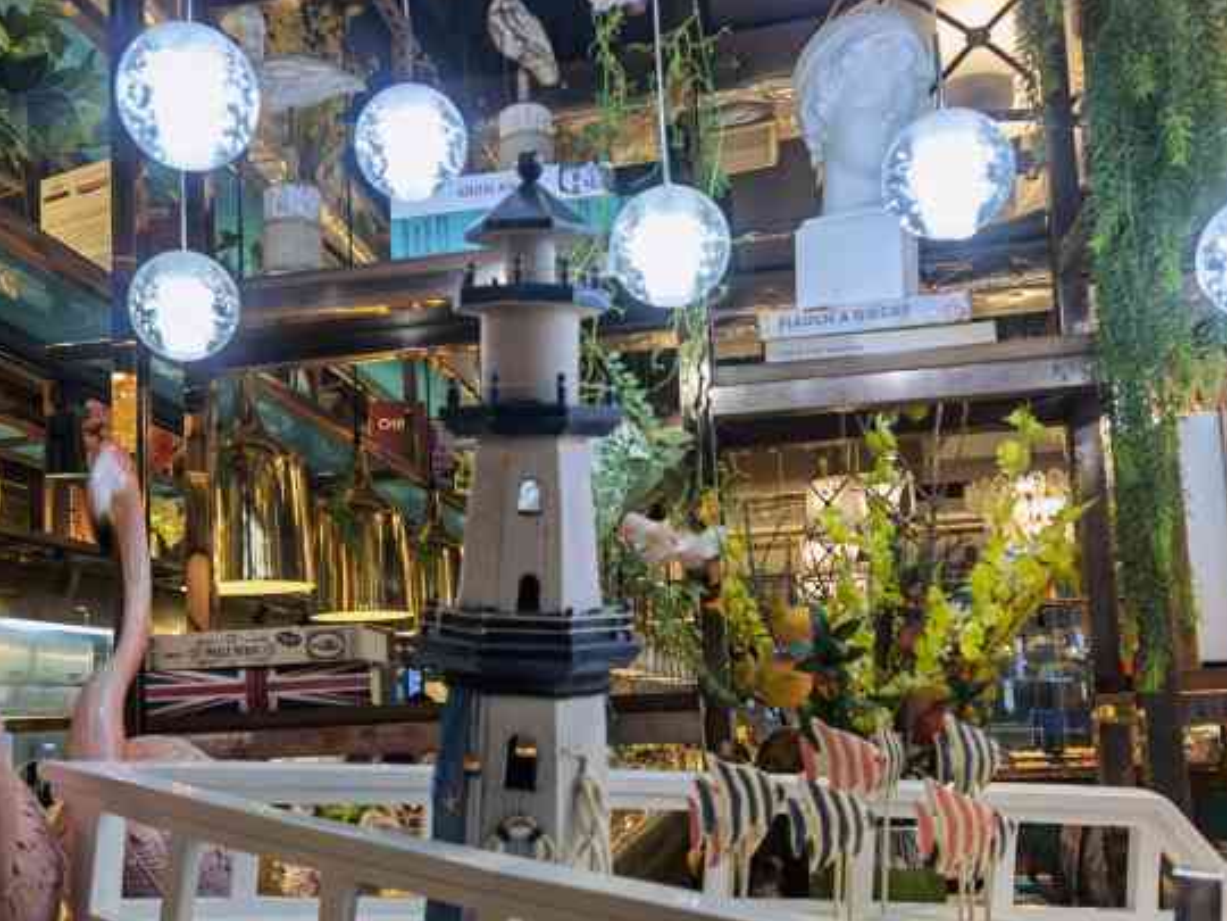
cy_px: 576
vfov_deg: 40.4
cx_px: 495
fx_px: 1241
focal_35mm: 35
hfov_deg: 52.3
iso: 64
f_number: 1.9
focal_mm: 6.67
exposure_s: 1/100
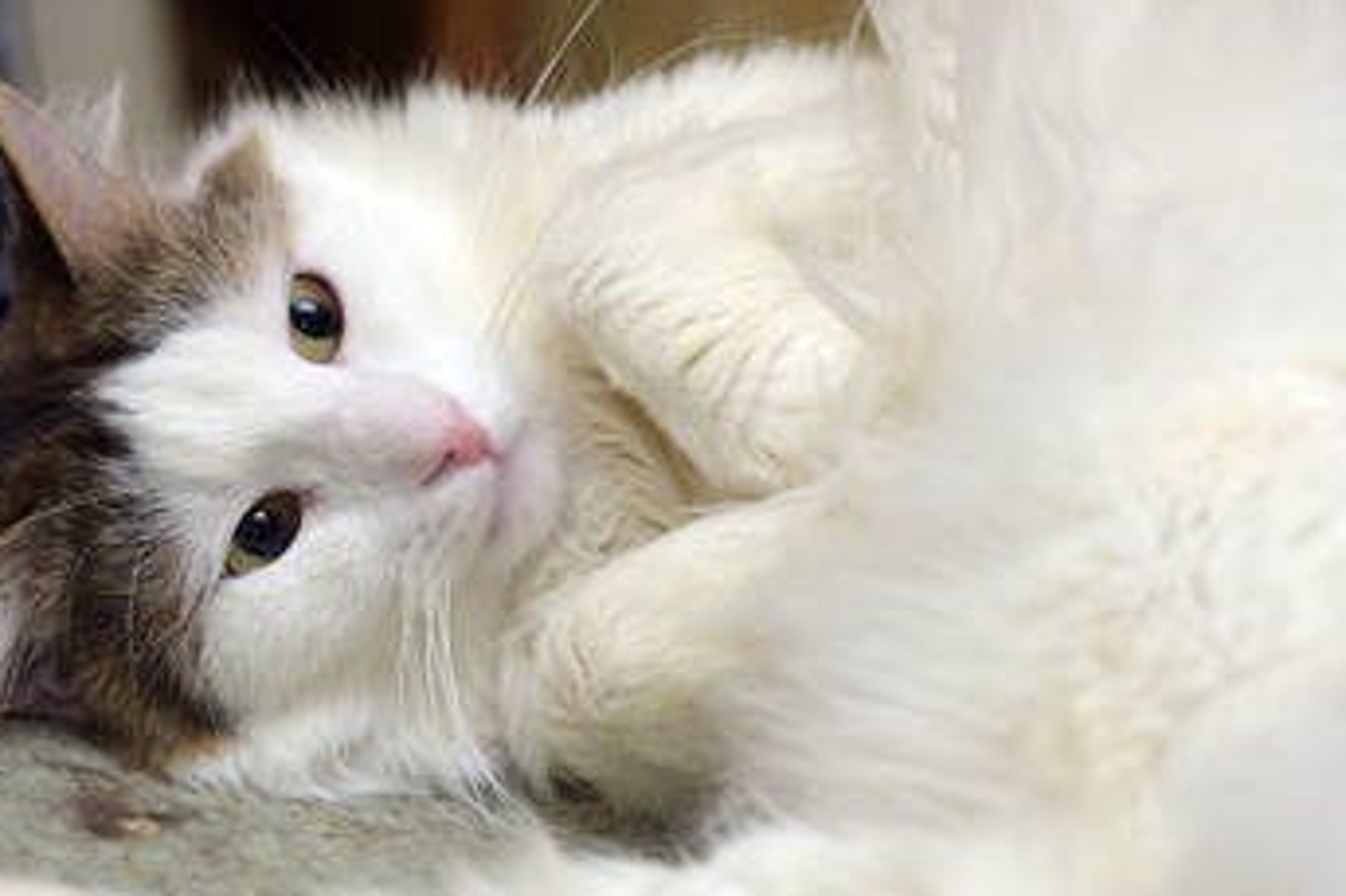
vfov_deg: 5.2
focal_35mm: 262
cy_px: 571
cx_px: 665
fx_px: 9791
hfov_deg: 7.9
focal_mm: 200
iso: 200
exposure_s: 1/200
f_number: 7.1
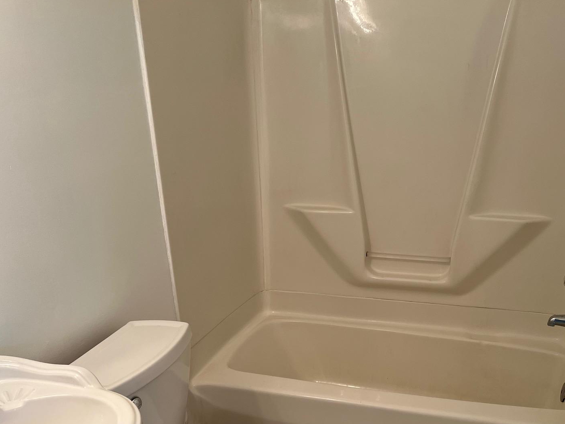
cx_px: 334
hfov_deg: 48.7
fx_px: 620
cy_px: 305
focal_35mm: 38
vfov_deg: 37.0
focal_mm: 5.7
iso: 125
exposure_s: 1/120
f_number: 1.5
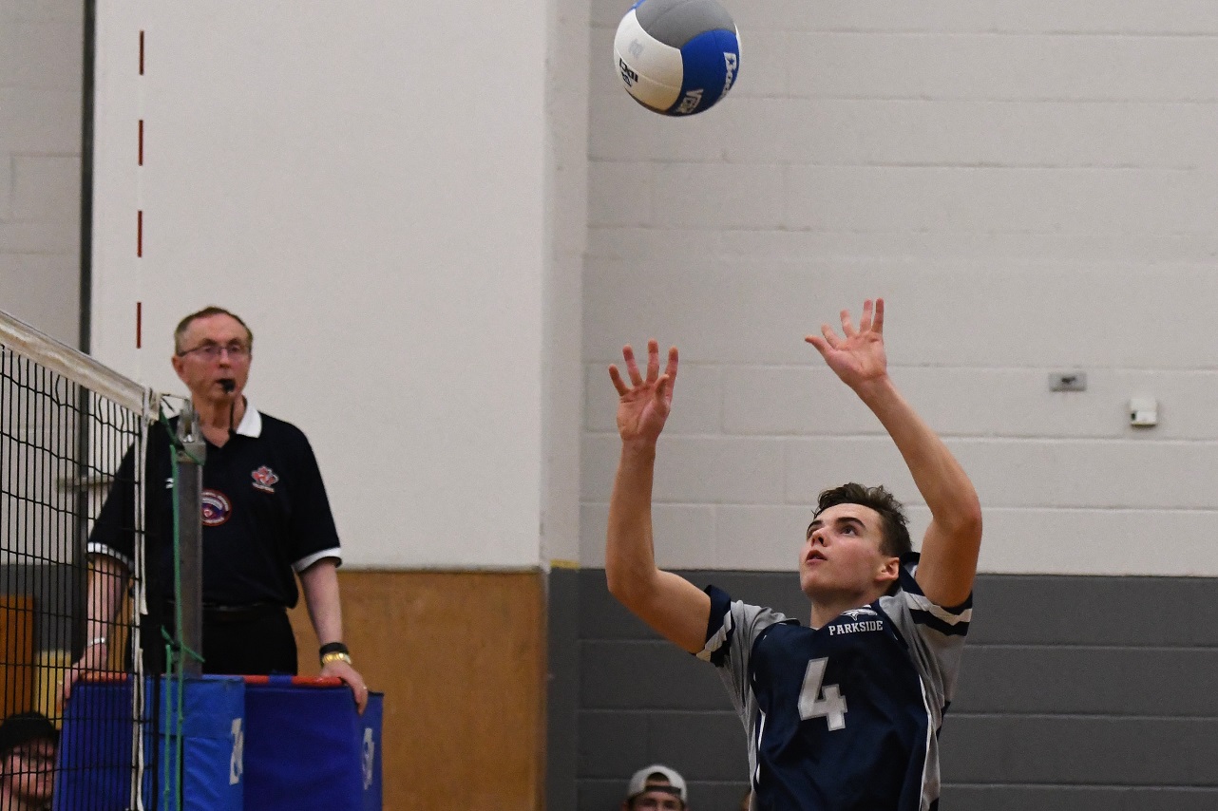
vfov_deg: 13.0
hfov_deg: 19.5
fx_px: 3551
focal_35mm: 105
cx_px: 609
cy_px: 406
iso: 5000
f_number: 2.8
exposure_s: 1/1000
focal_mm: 70
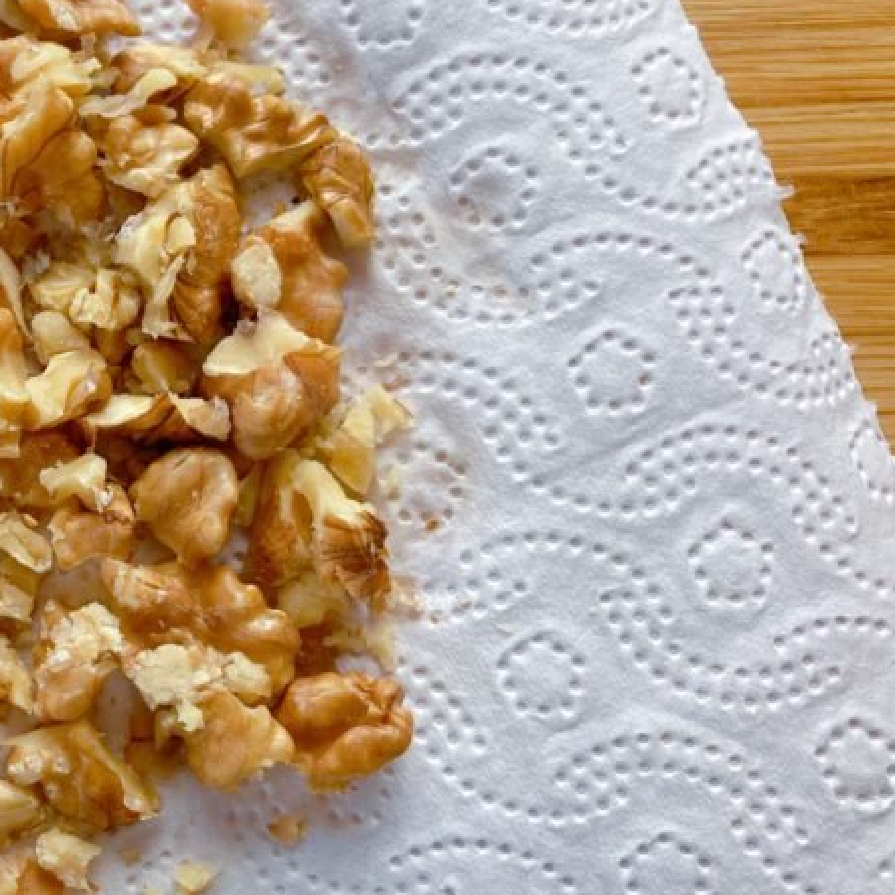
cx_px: -47
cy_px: 383
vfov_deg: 30.5
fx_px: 1638
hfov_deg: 28.3
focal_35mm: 56
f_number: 1.8
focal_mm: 3.99
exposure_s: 1/100
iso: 64
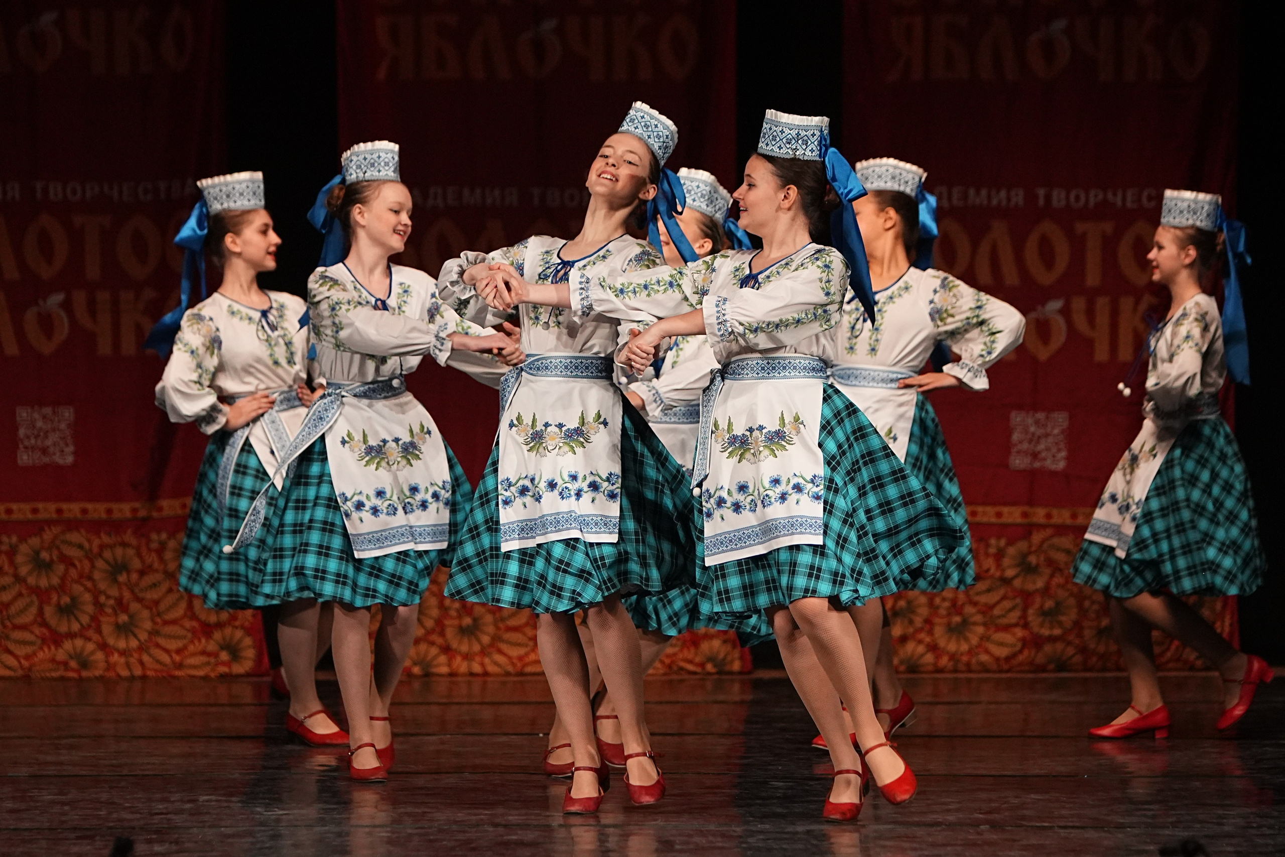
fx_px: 6675
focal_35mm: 187
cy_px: 428
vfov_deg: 7.3
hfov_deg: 11.0
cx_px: 642
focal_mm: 125
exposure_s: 1/500
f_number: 2.8
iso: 3200
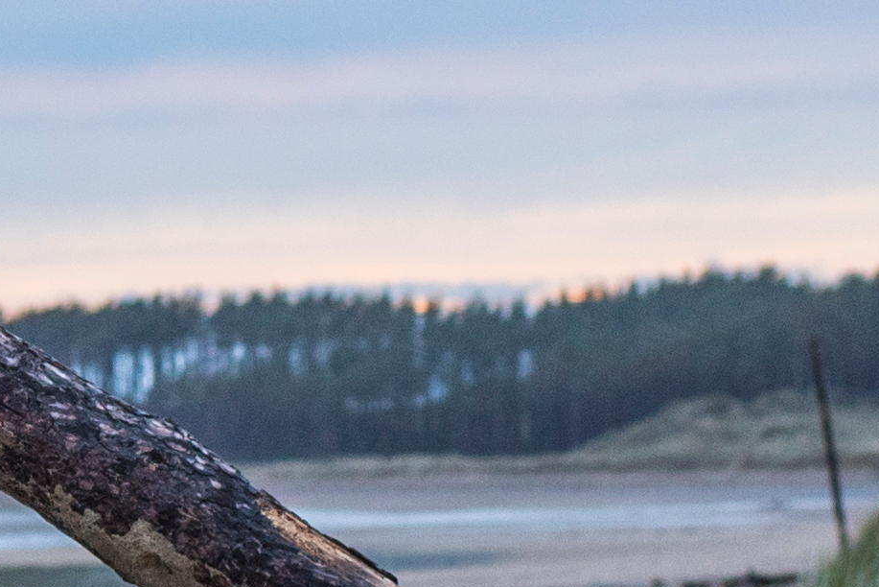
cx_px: -1172
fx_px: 8011
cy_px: 207
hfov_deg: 6.0
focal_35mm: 328
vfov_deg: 4.2
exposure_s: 1/320
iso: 320
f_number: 4.5
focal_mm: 50
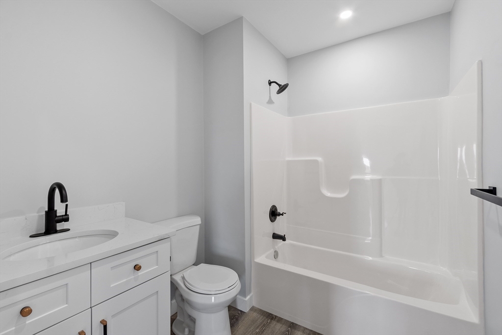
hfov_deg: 100.4
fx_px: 209
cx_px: 251
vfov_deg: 77.3
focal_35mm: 15
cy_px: 168
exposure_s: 1/2
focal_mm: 10
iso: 400
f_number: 7.1
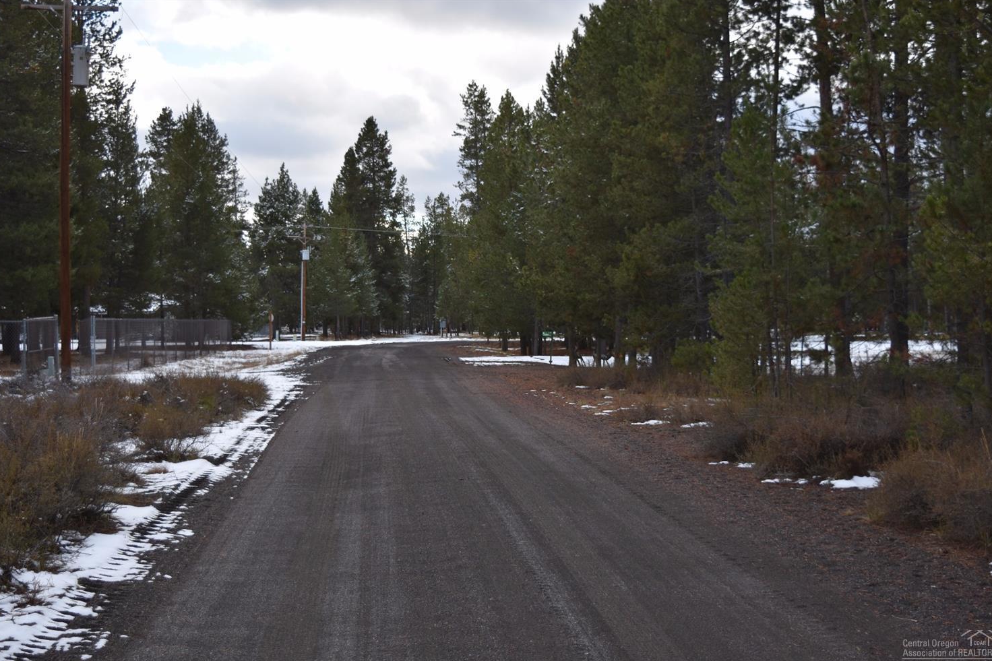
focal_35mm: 54
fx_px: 1474
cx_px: 499
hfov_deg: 37.2
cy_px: 335
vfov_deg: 25.3
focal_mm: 35
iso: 140
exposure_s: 1/250
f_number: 4.5
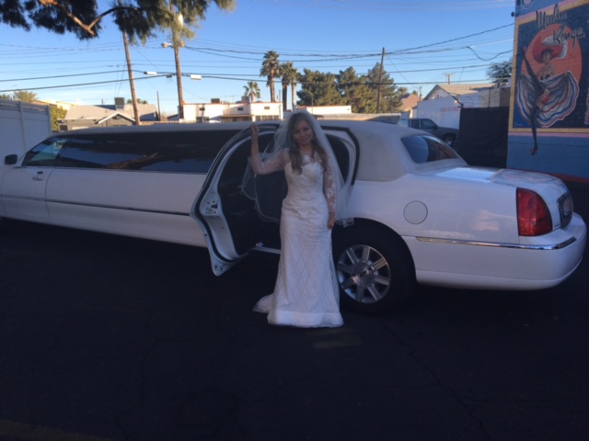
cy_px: 220
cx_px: 294
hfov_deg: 61.7
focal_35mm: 29
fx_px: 493
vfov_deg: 48.2
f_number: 2.2
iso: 25
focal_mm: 4.15
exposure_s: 1/472
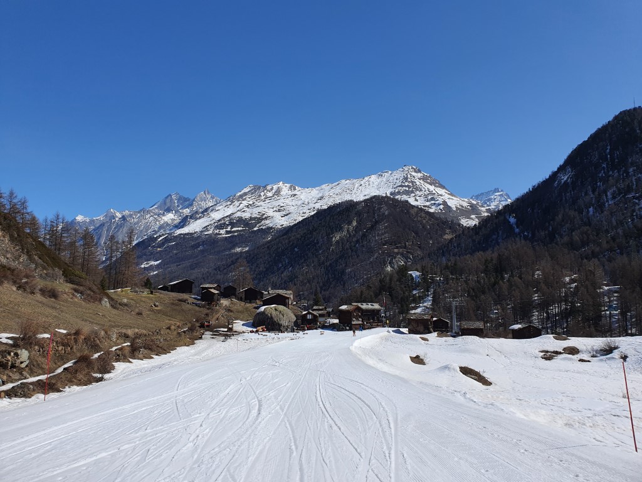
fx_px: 482
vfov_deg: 53.1
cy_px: 241
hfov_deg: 67.3
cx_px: 321
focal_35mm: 26
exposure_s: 1/3896
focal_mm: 4.32
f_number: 2.4
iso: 50
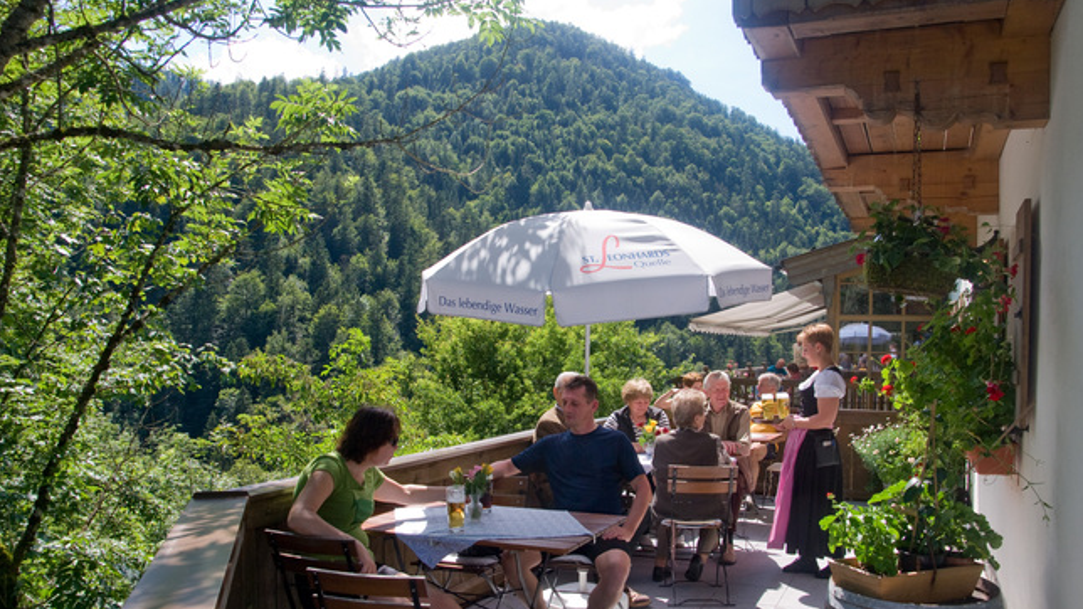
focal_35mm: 31
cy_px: 331
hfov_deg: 63.4
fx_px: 877
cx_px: 552
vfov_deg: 38.3
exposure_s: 1/250
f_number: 8
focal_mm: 19
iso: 200
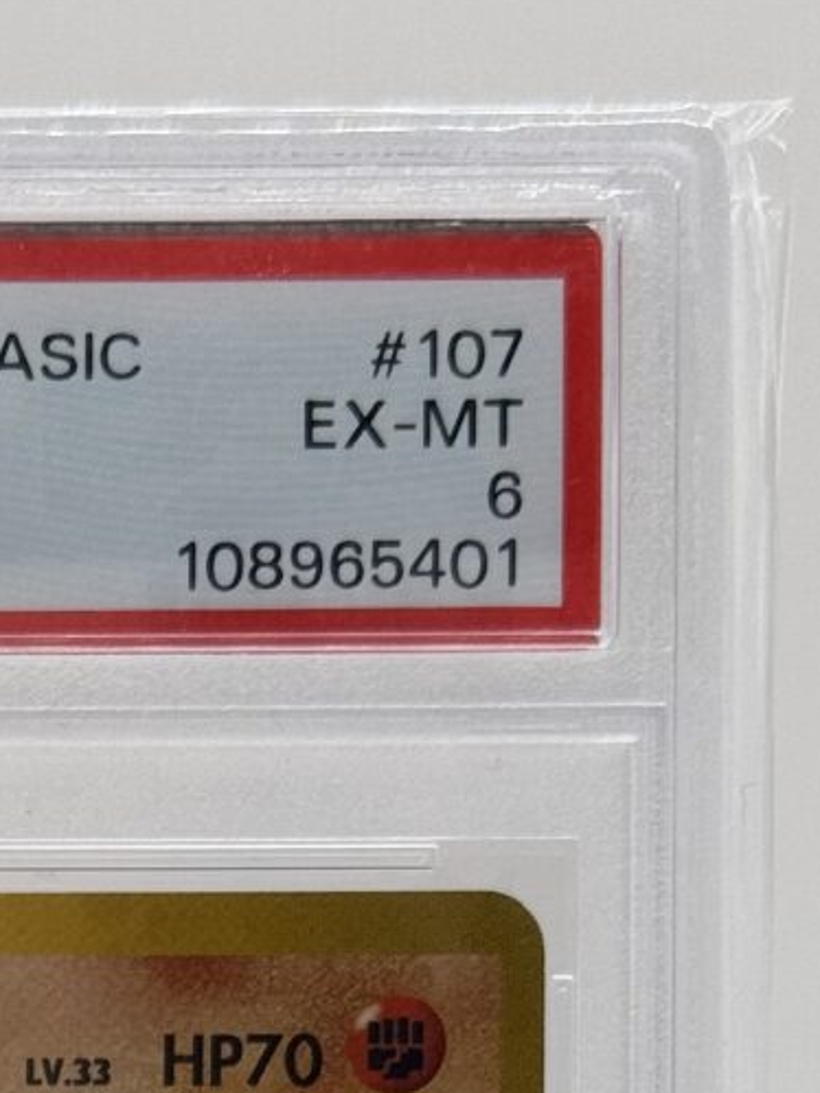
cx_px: -164
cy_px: 1722
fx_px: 4866
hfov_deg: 9.5
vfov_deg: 12.1
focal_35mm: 154
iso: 50
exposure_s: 1/183
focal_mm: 6.76
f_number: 1.78
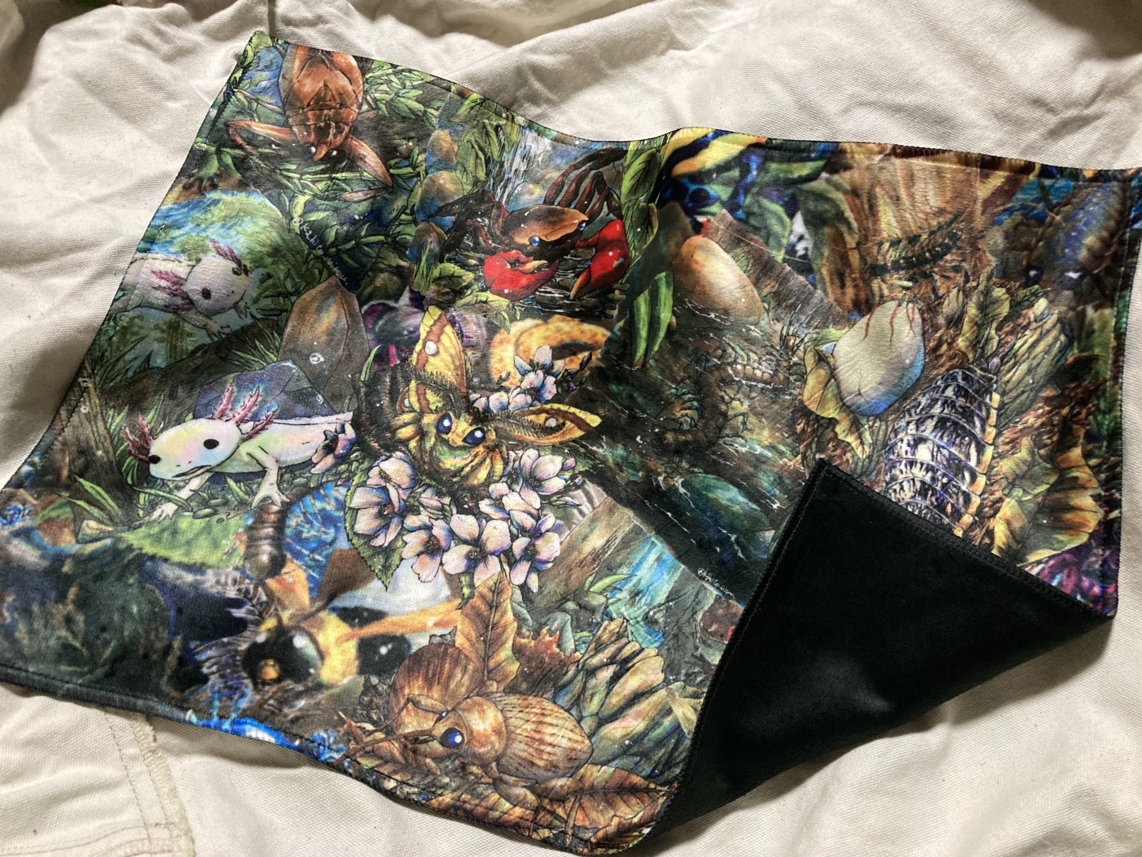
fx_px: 924
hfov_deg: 63.4
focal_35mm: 28
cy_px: 428
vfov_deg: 49.7
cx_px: 571
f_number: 1.8
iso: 400
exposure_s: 1/27
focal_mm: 3.99
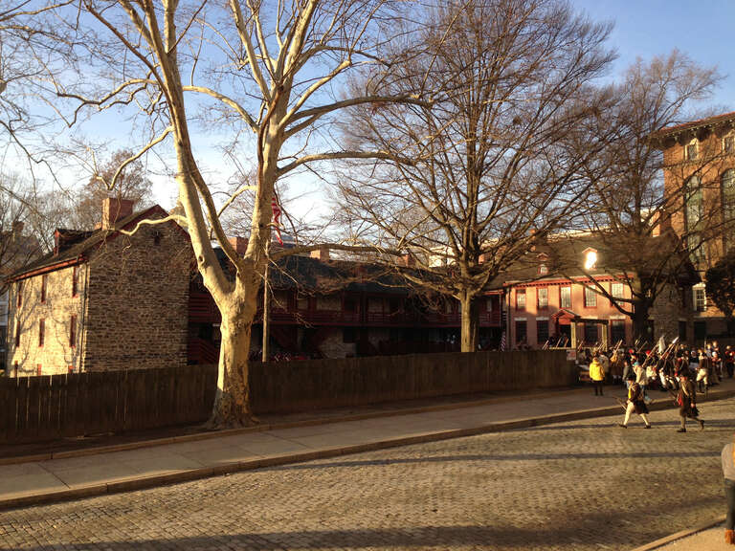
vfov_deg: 42.9
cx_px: 368
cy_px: 276
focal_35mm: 33
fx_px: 701
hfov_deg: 55.4
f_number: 2.4
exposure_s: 1/507
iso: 50
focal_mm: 4.13
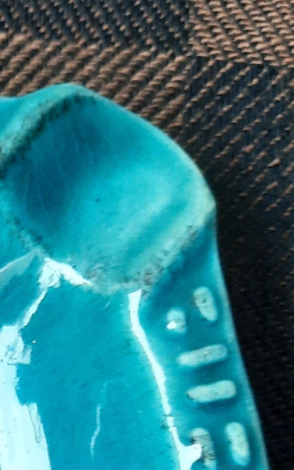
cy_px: 559
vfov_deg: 22.1
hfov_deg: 13.5
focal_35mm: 87
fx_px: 1116
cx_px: -235
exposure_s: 1/50
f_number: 2
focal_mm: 4.6
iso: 250
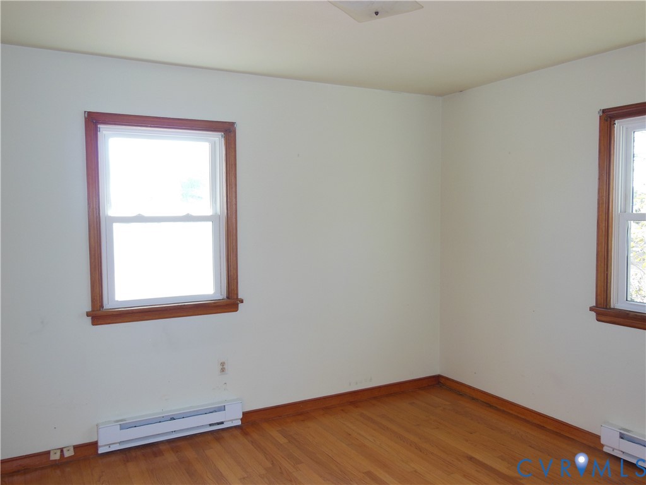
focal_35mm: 29
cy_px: 242
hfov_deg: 61.7
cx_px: 323
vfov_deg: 48.2
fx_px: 541
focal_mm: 5.2
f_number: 3.7
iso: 125
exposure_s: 1/30
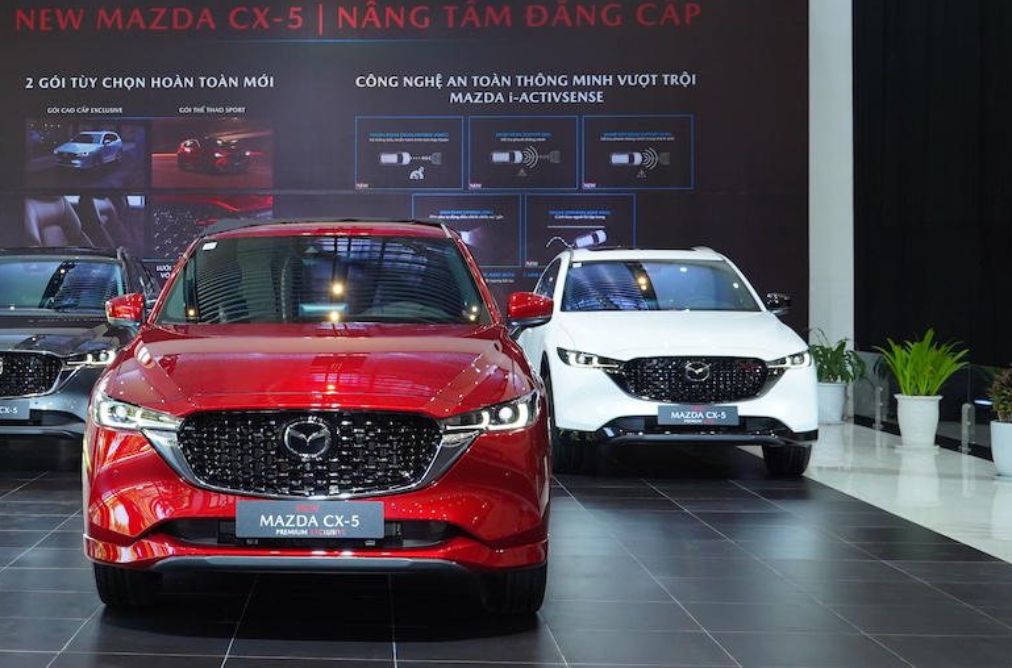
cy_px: 303
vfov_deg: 34.0
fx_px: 1093
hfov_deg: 49.0
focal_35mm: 39
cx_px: 359
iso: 1250
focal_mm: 30
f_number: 5.6
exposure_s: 1/160
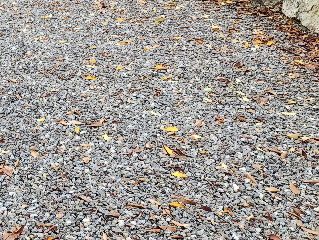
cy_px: -57
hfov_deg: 22.5
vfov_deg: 17.9
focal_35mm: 78
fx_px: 719
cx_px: -87
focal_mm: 6.4
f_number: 1.8
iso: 200
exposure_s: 1/180
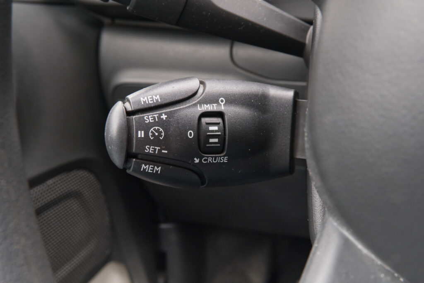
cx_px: 212
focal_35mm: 33
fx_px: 389
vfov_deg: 40.0
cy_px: 142
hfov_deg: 57.2
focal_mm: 22.1
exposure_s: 1/60
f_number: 9
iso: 2000
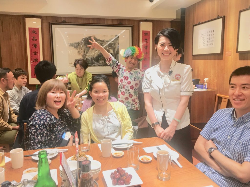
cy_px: 94
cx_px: 125
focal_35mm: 29
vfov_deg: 48.2
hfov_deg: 61.7
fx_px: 209
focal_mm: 4.15
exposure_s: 1/15
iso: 40
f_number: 2.2
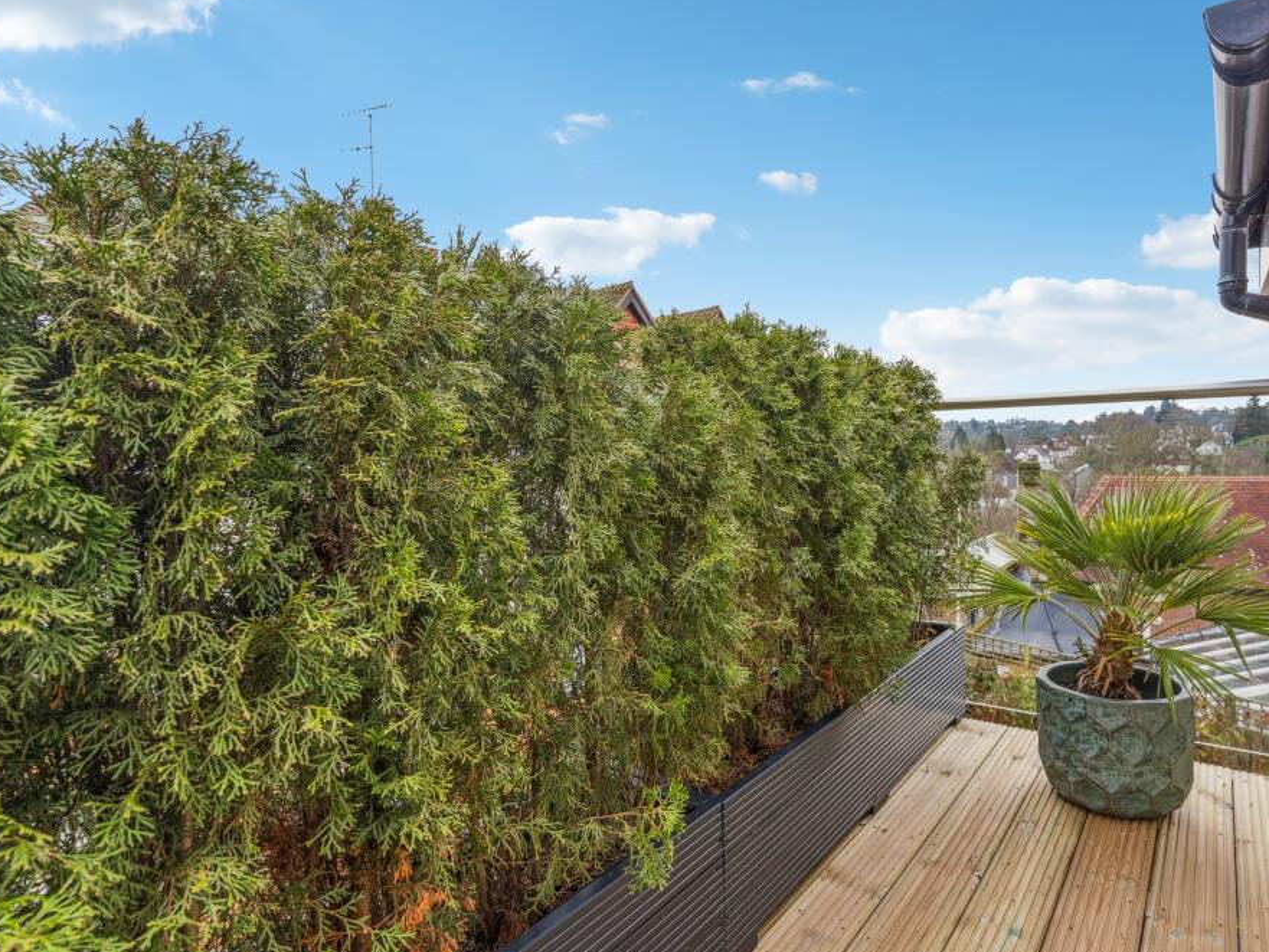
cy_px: 486
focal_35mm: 19
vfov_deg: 68.7
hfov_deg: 84.2
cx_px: 717
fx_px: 697
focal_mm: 17
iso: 800
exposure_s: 1/40
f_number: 6.3
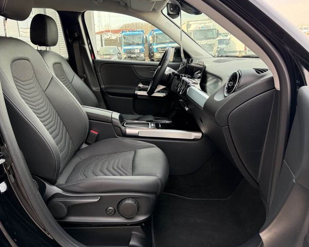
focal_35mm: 26
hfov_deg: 65.9
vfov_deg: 54.9
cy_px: 119
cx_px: 143
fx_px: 238
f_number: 1.78
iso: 160
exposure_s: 1/128
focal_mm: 6.76
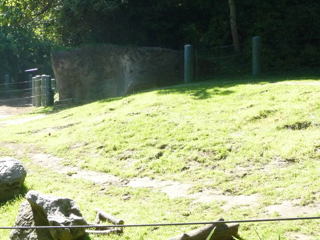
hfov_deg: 26.1
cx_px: 92
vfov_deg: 19.8
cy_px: 65
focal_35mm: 74
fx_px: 684
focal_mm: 8
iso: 400
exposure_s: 1/500
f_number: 4.2
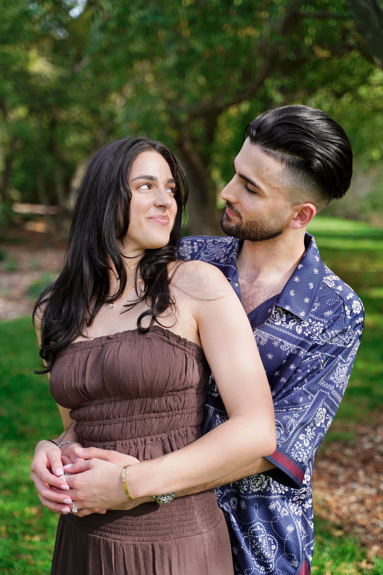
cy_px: 288
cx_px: 192
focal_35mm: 56
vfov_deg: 35.6
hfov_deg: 24.2
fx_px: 893
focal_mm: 56
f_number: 2.8
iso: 200
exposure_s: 1/640
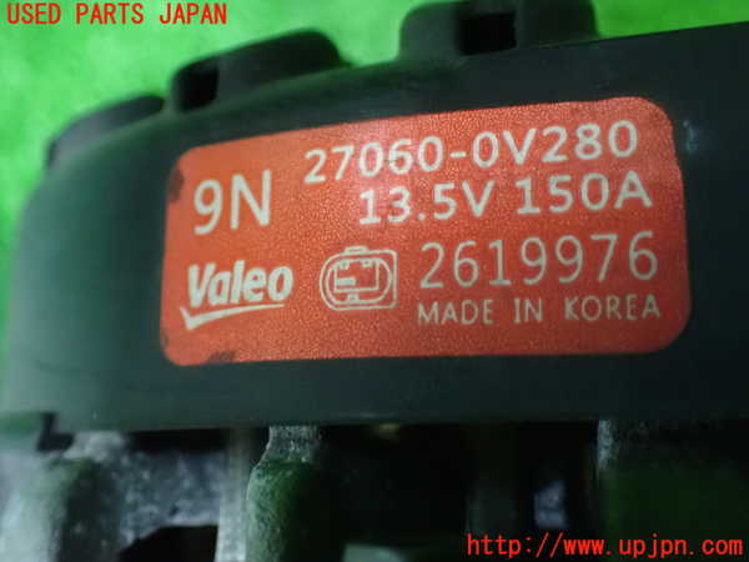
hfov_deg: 45.8
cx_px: 374
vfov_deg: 35.1
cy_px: 281
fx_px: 887
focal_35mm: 41
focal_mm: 7.31
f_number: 2.8
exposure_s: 1/30
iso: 1600
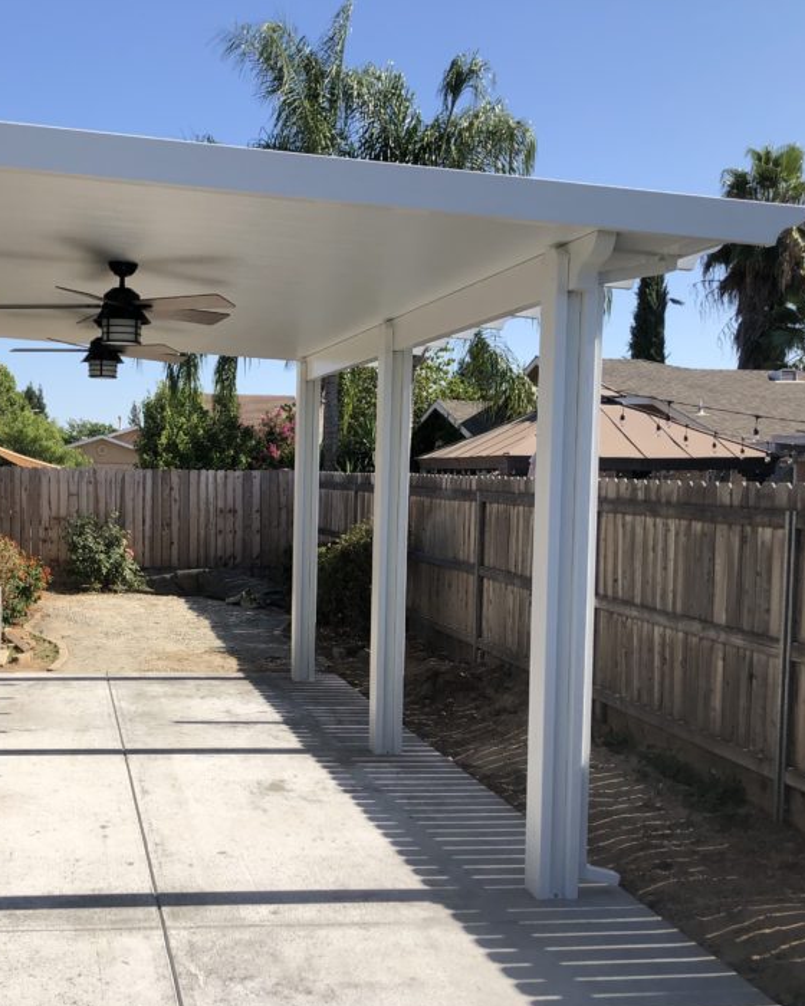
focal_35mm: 40
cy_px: 542
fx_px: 1191
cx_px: 237
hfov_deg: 36.7
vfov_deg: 45.8
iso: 20
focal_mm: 3.99
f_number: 1.8
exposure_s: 1/1517
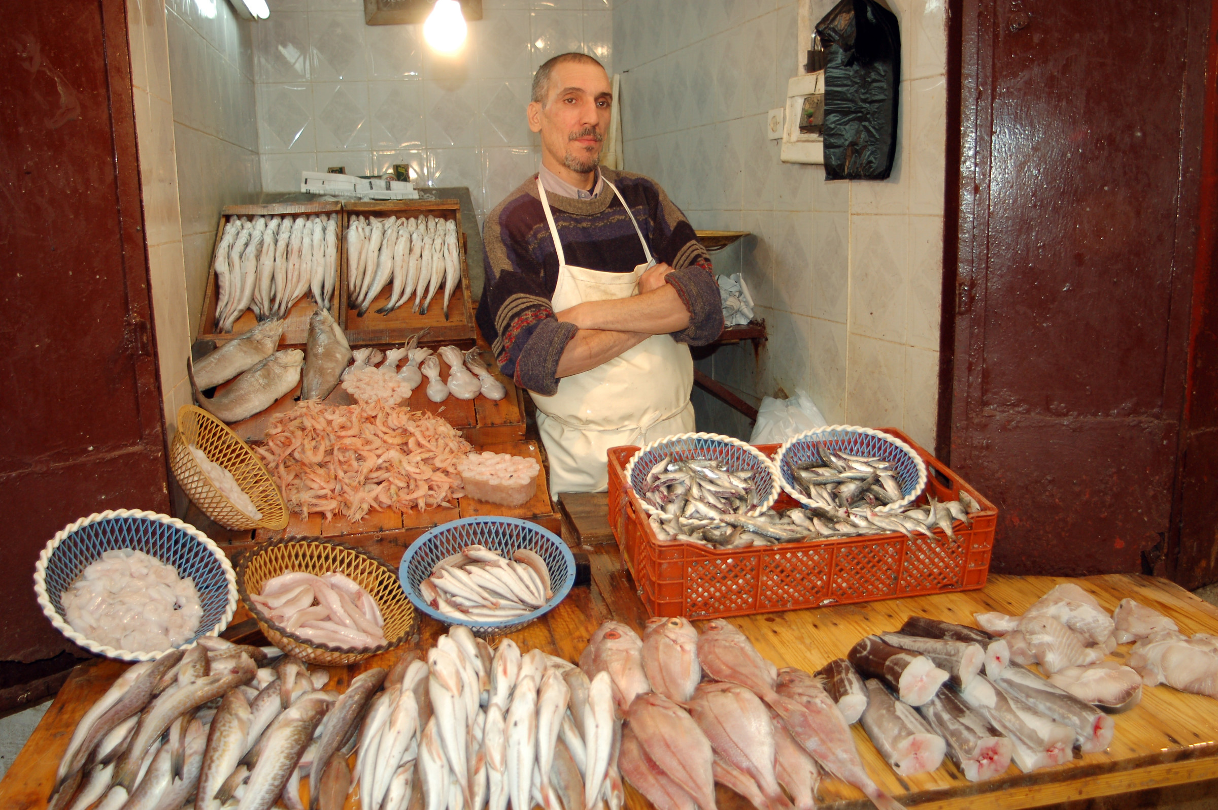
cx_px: 609
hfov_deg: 64.6
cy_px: 405
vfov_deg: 45.6
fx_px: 963
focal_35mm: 28
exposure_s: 1/60
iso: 400
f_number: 3.5
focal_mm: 19
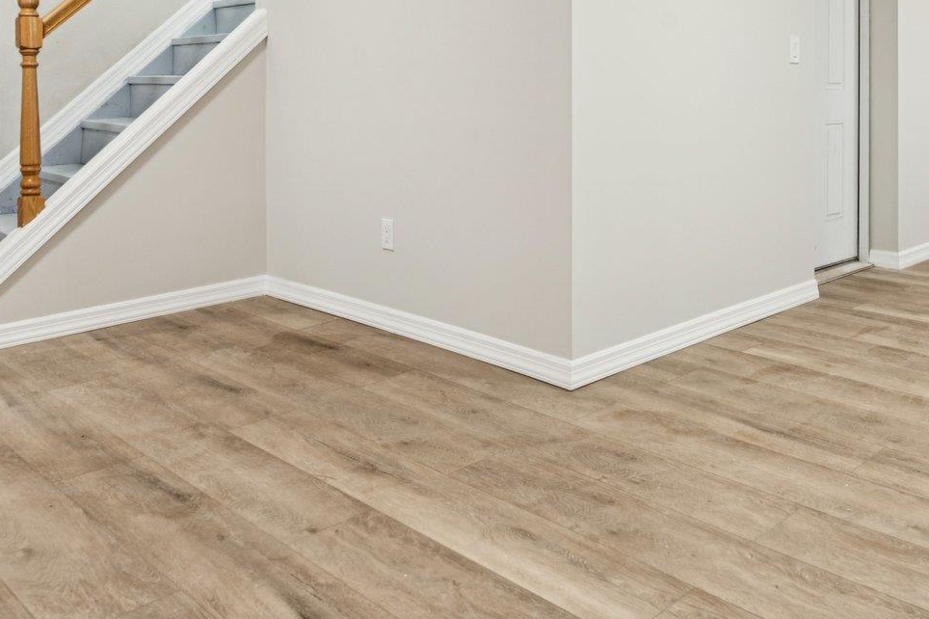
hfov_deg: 54.9
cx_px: 605
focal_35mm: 34
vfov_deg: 36.8
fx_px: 877
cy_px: 81
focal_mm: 16
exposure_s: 1/13
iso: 200
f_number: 8
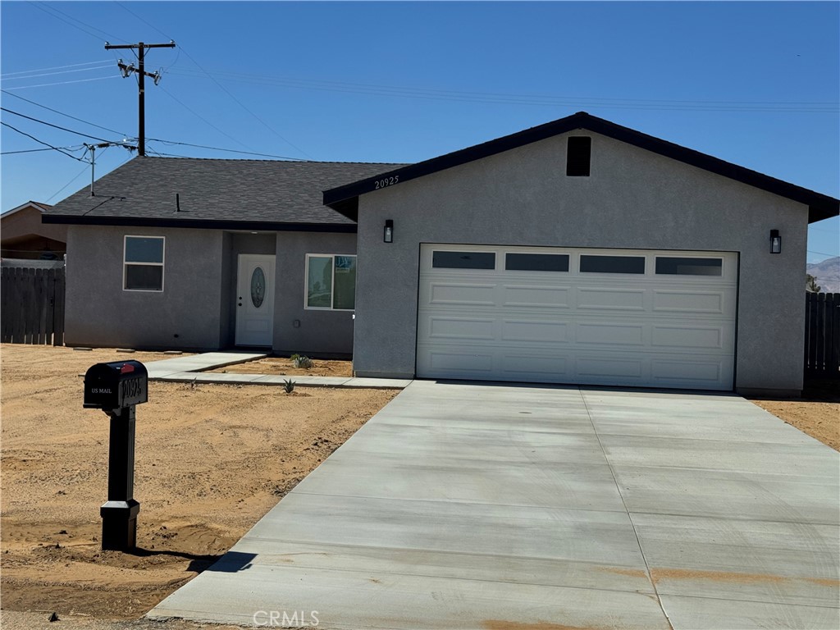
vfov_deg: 30.3
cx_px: 420
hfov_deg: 39.7
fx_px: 1165
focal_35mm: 48
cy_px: 315
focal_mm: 6.76
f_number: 1.78
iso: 80
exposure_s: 1/9009
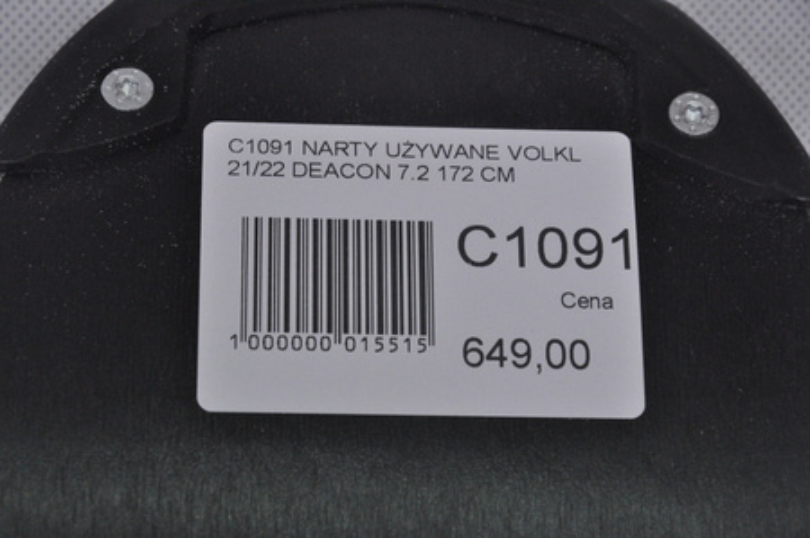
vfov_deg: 8.7
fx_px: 3540
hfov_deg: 13.1
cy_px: 269
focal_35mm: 158
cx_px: 405
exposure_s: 1/125
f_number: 9.5
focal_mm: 105
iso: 3200
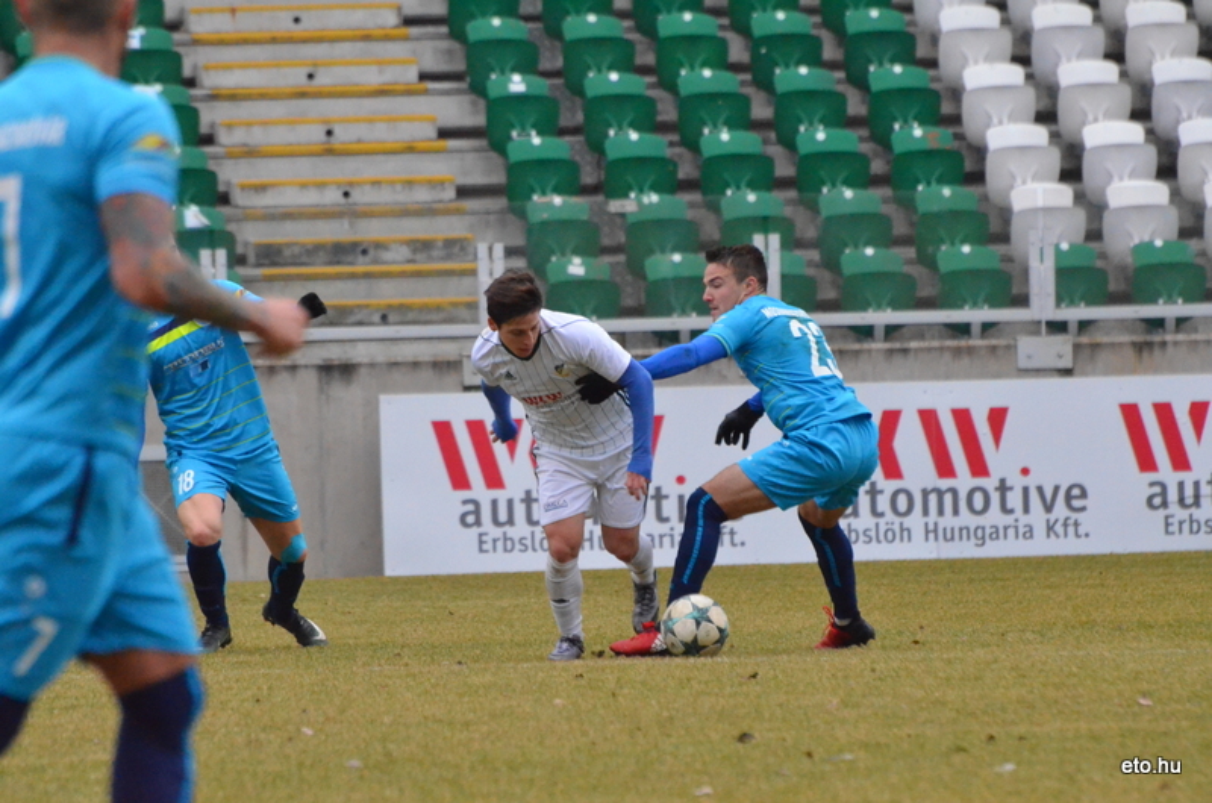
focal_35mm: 450
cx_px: 606
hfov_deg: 4.6
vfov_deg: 3.0
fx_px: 15120
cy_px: 402
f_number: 7.1
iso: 6400
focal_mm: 300
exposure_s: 1/800
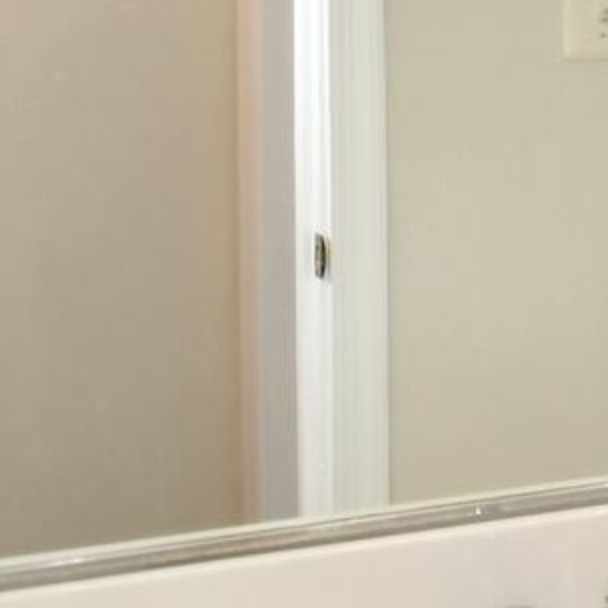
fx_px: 2047
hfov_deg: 11.4
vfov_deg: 16.5
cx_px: 1754
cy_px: -11
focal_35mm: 103
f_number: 4
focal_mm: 12
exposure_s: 1/60
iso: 250
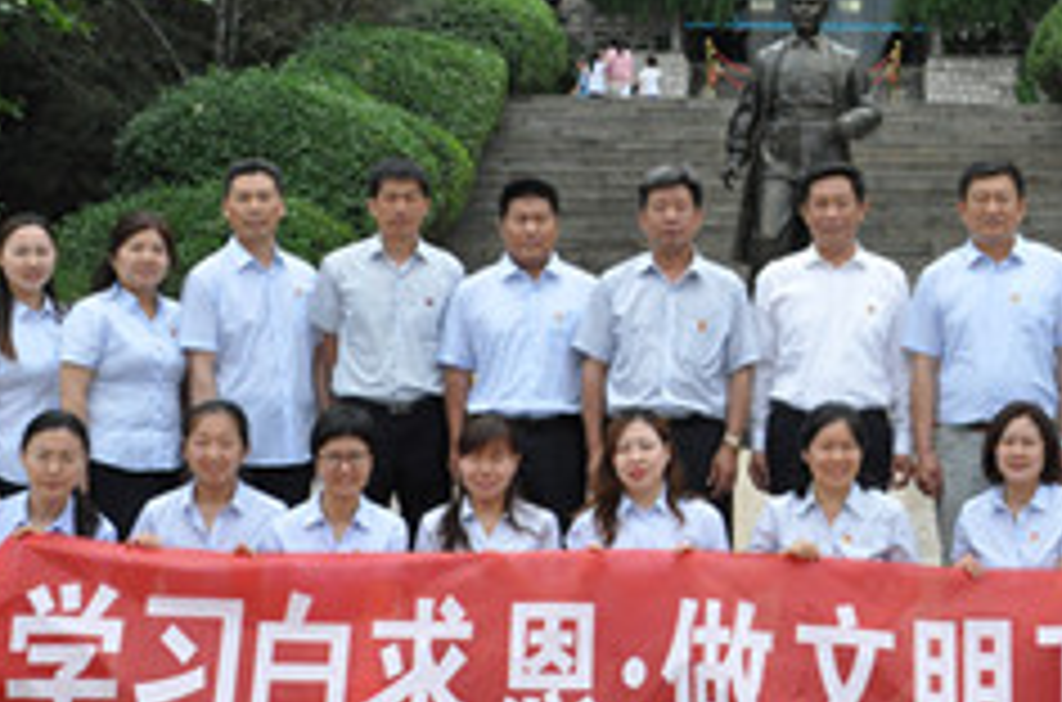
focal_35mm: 70
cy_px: 299
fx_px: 2059
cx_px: 909
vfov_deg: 19.3
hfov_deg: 28.1
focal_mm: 22
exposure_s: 1/1000
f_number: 16
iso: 1600
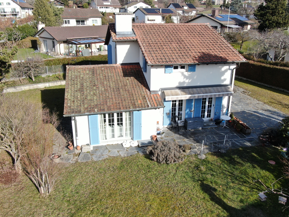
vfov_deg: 49.7
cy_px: 100
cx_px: 144
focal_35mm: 28
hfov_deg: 63.4
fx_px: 234
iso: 100
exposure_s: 1/800
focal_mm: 4.39
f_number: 2.8
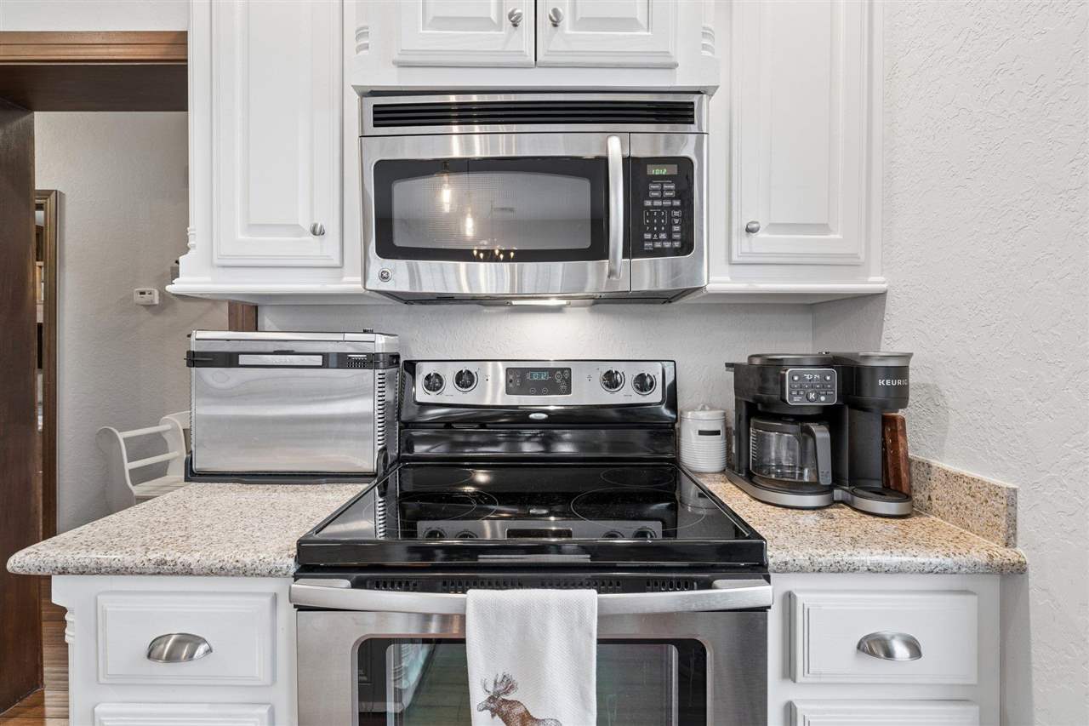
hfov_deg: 96.7
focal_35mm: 16
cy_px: 363
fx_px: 484
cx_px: 544
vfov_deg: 73.7
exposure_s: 1/4
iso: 200
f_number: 7.1
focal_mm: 16
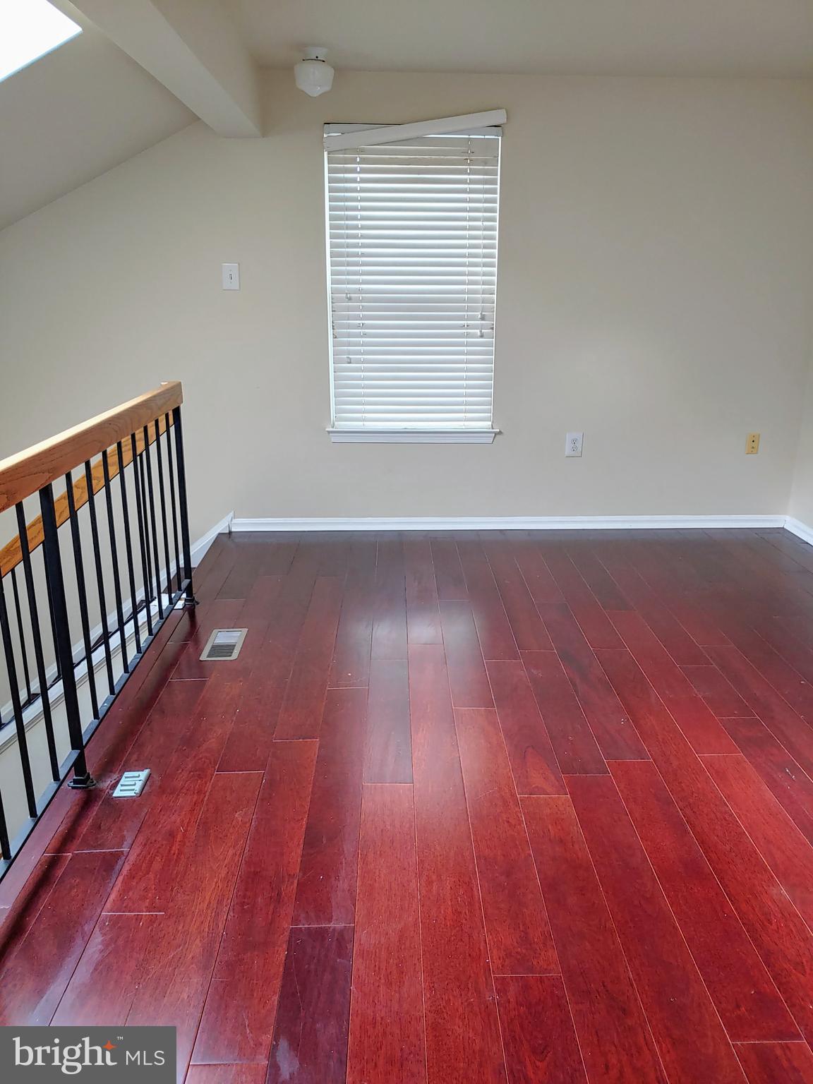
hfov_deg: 54.9
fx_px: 783
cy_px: 542
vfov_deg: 69.4
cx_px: 406
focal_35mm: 25
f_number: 1.5
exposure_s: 1/60
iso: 100
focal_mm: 4.23
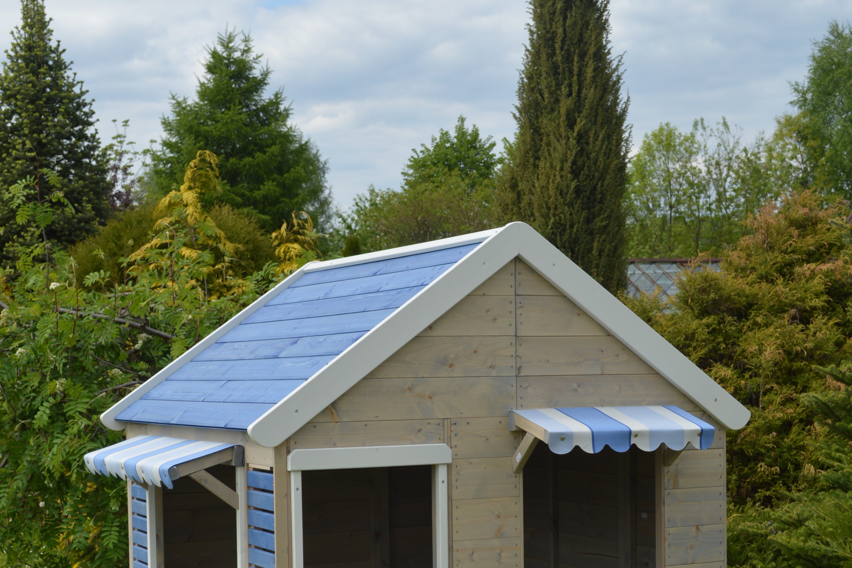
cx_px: 424
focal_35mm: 59
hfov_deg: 33.9
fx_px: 1396
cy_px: 432
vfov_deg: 22.8
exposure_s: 1/250
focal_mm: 26
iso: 100
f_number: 8
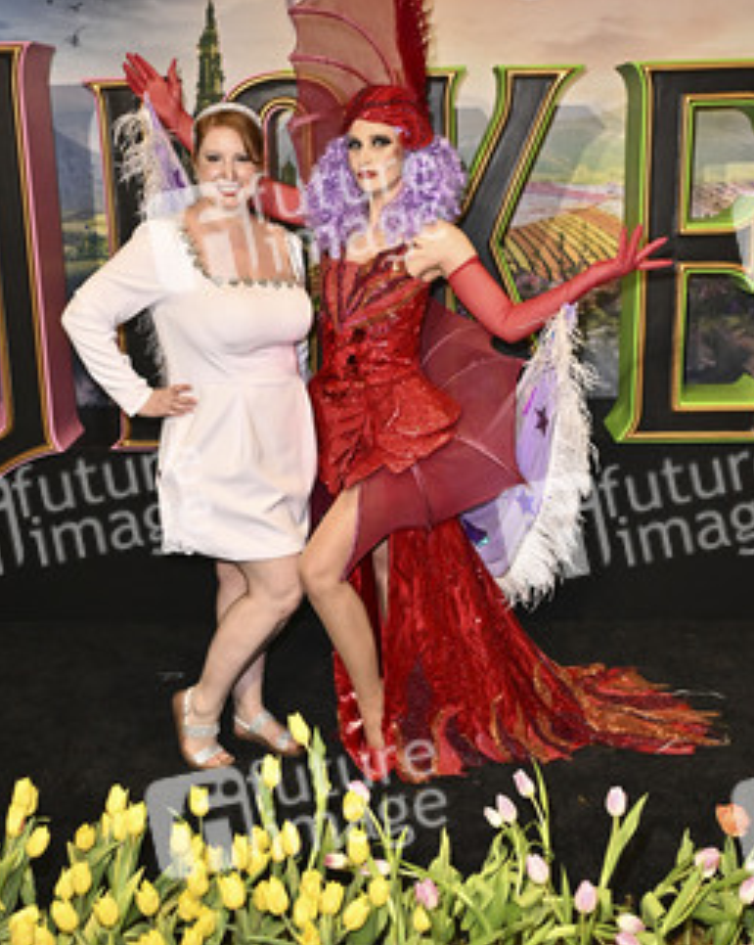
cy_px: 370
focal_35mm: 28
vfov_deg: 61.6
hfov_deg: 51.5
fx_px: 782
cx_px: 381
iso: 1600
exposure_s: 1/320
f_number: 4
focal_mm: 24
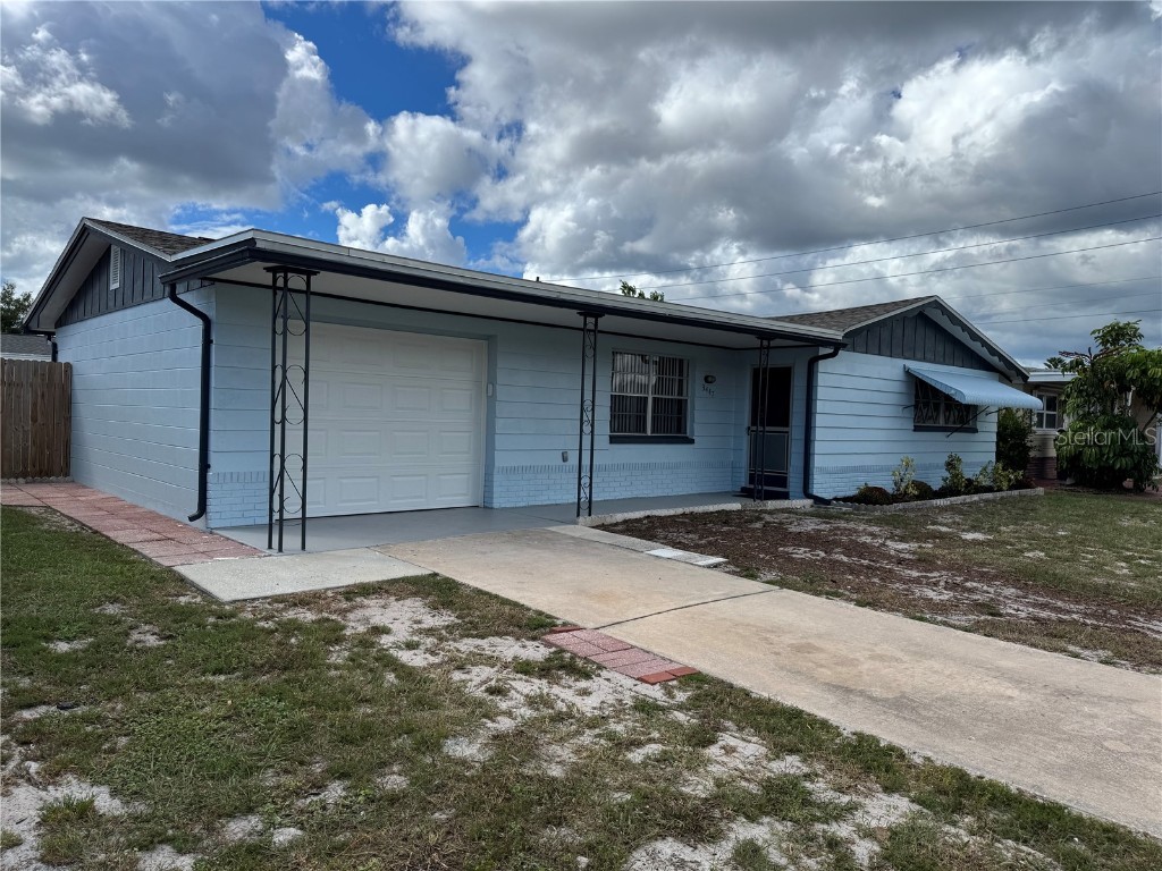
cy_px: 436
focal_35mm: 24
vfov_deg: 56.8
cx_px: 581
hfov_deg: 71.6
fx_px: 806
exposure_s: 1/6410
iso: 80
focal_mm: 6.76
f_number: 1.78
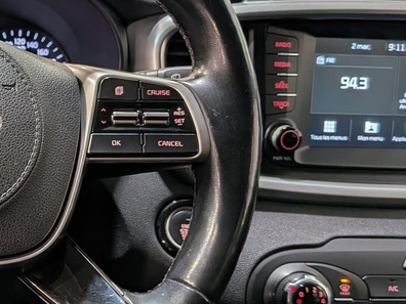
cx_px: -54
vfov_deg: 23.6
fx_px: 727
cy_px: 129
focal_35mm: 62
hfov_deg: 28.1
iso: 62
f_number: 1.7
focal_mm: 4.53
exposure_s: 1/33.3
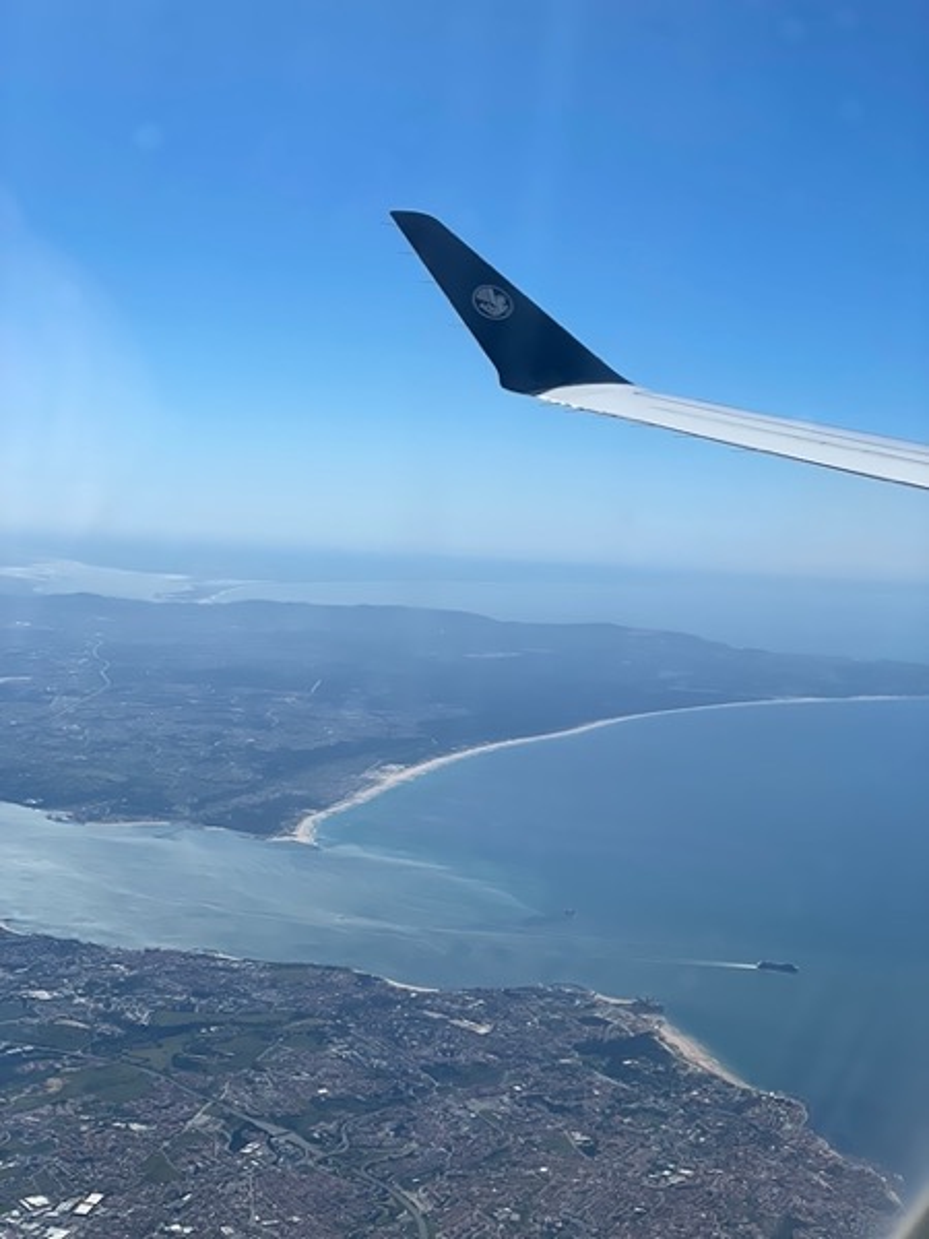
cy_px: 620
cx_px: 464
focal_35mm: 52
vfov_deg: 36.8
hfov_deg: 28.0
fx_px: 1861
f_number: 2
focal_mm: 6
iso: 25
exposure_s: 1/3425
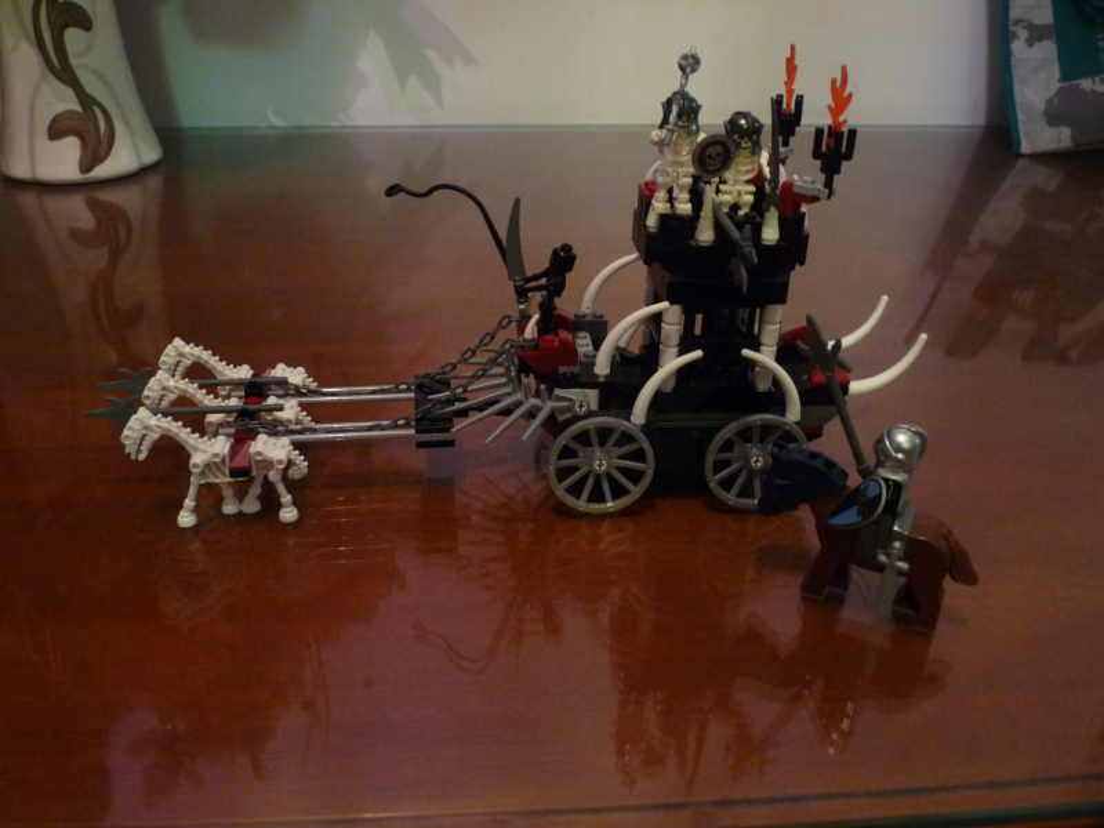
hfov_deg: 60.0
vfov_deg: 46.8
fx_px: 957
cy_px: 414
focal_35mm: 30
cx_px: 552
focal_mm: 5.4
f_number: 3
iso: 400
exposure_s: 1/8
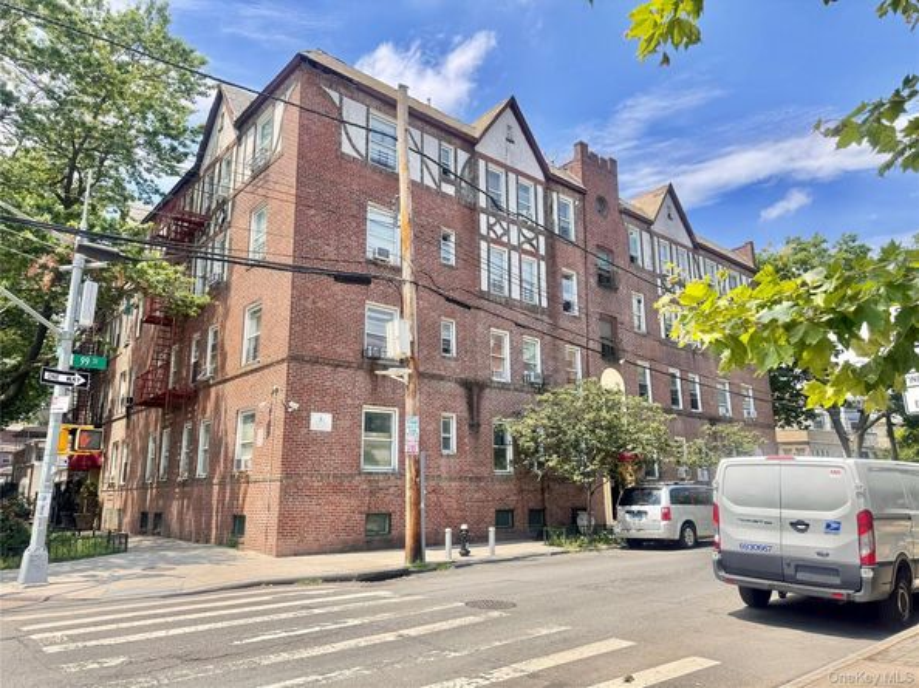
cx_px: 460
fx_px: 637
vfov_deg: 56.8
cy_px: 344
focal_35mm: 24
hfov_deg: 71.6
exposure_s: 1/1678
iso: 80
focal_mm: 6.76
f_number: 1.78
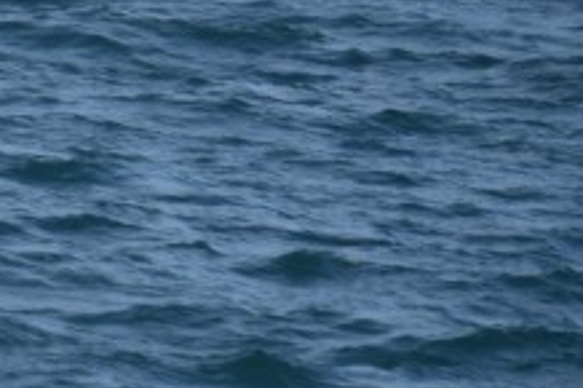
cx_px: -834
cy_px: 594
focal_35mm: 891
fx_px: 14418
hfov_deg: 2.3
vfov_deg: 1.5
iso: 200
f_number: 5.6
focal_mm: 120
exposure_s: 1/1600
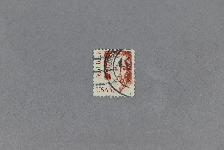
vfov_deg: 16.6
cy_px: 75
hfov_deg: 24.6
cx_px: 112
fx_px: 513
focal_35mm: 82
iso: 400
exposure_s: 1/125
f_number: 7.1
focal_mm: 55
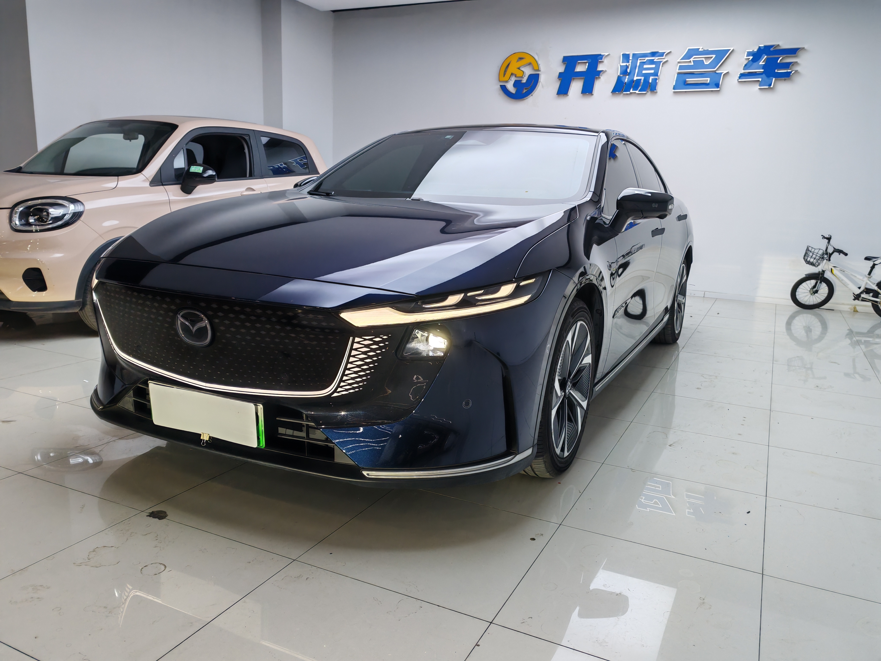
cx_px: 440
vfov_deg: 51.4
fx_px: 687
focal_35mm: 27
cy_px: 330
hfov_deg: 65.3
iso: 100
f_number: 1.95
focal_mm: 5.52
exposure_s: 1/100
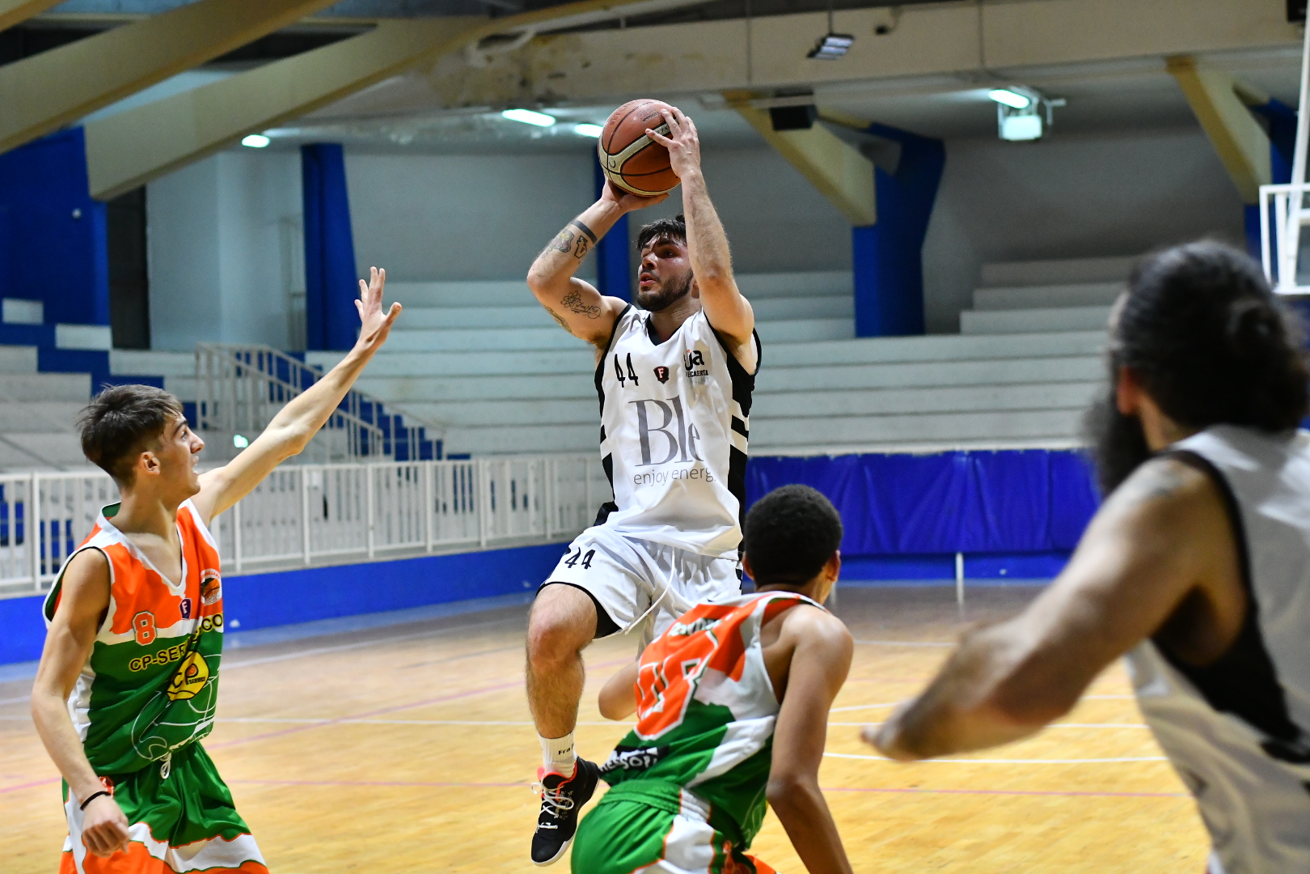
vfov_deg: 18.2
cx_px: 655
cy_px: 437
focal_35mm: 75
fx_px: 2729
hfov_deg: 27.0
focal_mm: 50
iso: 2500
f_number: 2.8
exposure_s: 1/800
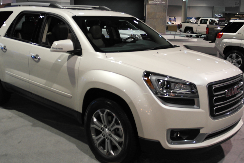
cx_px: 118
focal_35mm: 39
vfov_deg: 34.1
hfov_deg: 49.5
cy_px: 68
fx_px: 264
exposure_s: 1/40
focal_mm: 20
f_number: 3.5
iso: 400
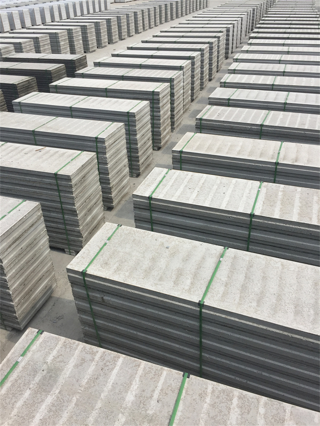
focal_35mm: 29
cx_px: 160
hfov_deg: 48.2
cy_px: 213
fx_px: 357
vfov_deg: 61.6
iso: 32
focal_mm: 4.15
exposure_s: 1/2475
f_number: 2.2
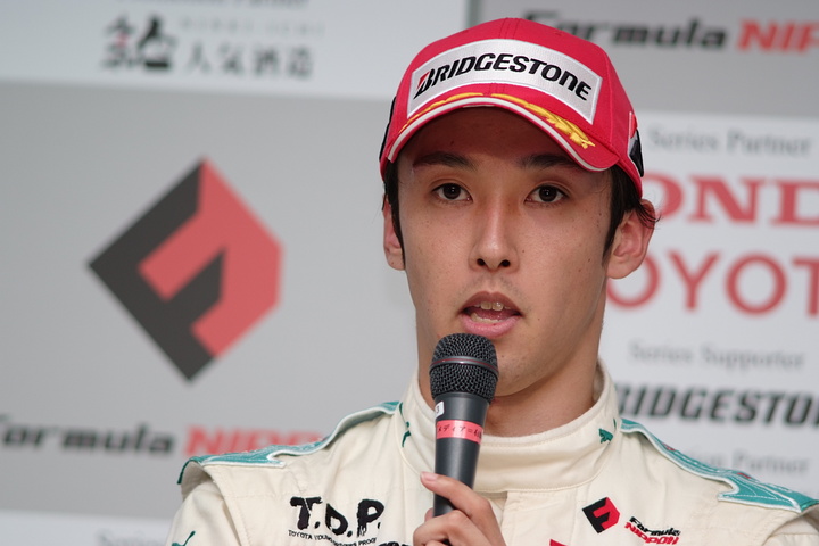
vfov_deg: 5.1
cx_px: 410
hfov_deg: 7.6
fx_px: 6142
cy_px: 273
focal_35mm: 270
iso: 200
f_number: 2.8
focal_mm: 180
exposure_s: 1/250
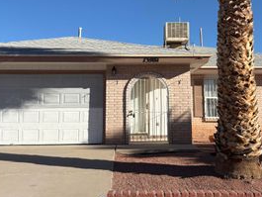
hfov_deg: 38.9
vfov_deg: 29.5
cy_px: 70
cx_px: 144
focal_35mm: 49
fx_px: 371
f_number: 1.6
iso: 50
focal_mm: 5.96
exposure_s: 1/4608
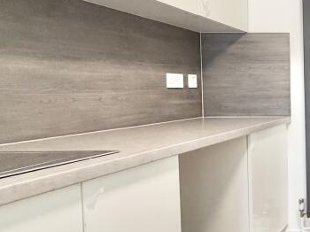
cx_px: 410
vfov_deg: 35.1
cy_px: 108
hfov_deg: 32.9
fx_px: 367
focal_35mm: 41
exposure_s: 1/81
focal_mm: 2.22
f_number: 2.2
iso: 320
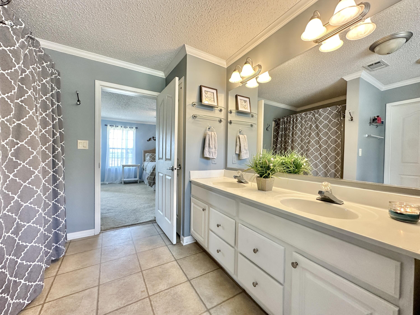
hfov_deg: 102.1
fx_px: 170
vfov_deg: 85.7
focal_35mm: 14
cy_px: 158
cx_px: 210
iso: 200
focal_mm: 2.22
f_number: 2.2
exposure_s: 1/120
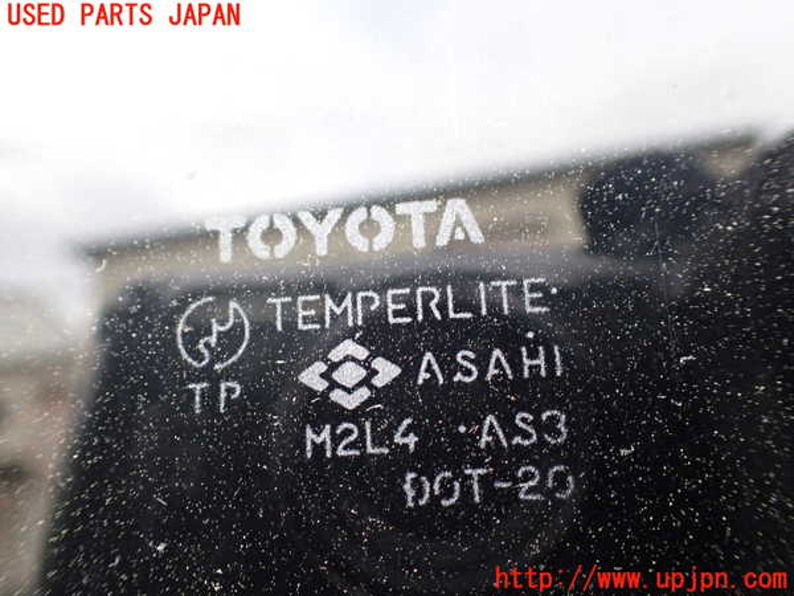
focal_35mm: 30
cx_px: 397
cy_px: 298
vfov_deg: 46.8
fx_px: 688
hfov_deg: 60.0
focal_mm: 5.4
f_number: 2.3
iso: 320
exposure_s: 1/125
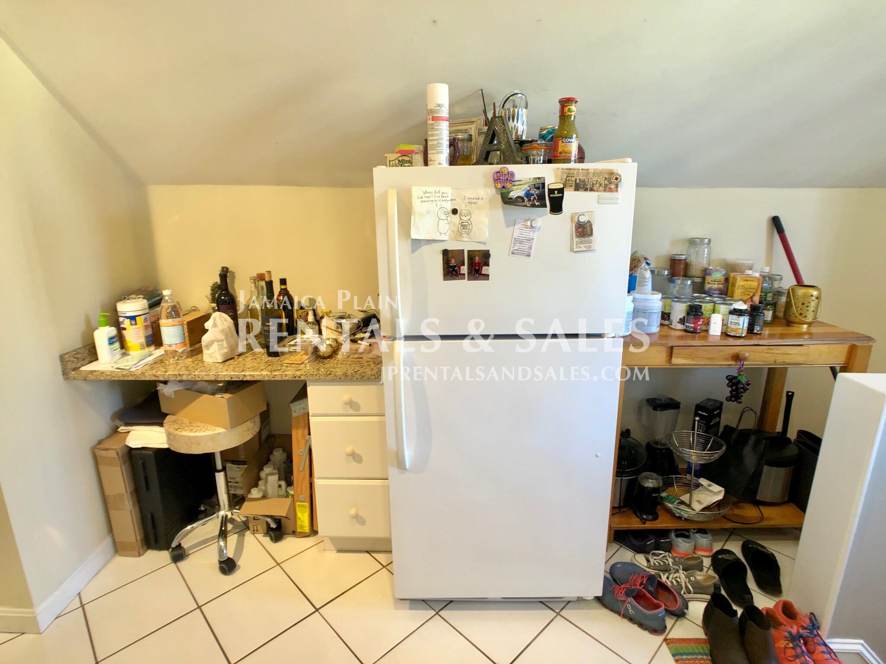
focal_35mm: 28
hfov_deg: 63.4
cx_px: 443
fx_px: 717
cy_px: 332
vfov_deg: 49.7
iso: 50
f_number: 1.8
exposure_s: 1/30
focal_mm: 3.99
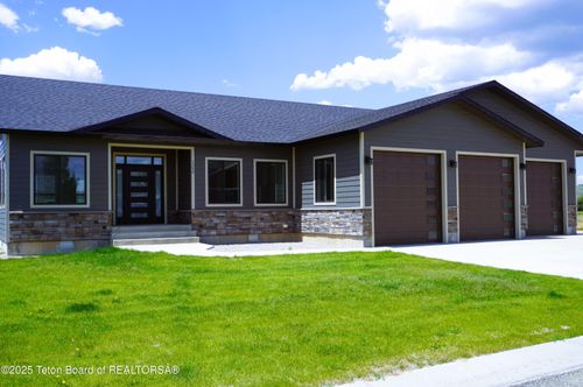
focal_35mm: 33
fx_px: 534
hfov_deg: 57.3
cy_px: 194
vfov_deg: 39.9
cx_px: 292
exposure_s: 1/640
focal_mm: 22
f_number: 5
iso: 100
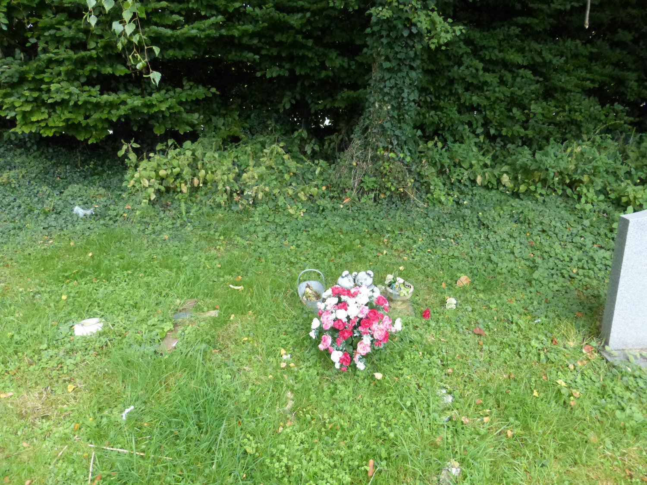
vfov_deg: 54.9
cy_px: 242
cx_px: 324
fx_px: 467
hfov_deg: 69.4
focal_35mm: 25
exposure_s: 1/250
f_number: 3.3
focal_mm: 4.3
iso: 800
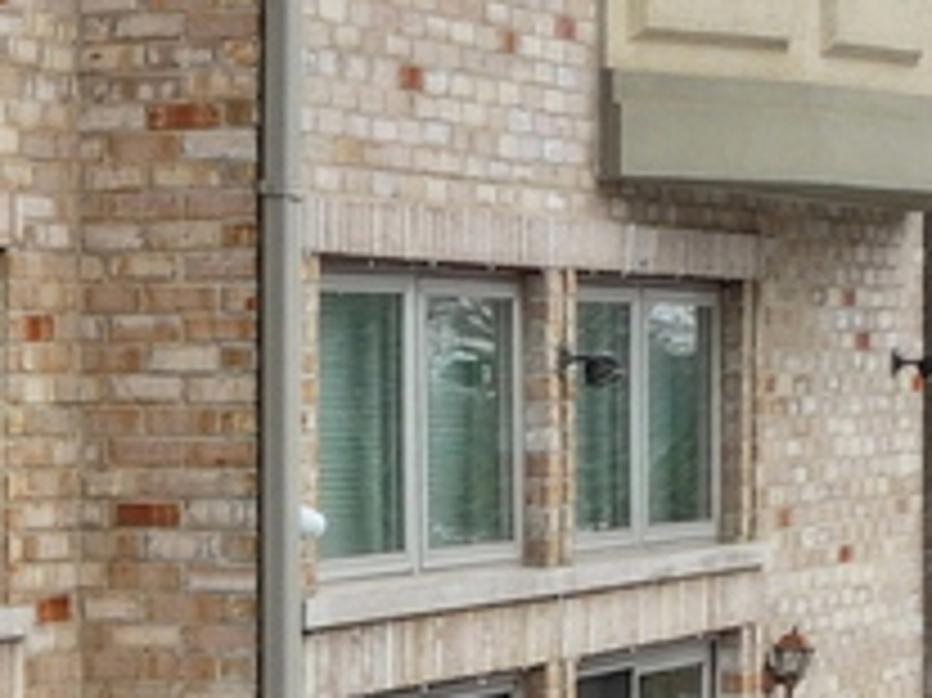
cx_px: -252
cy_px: 1765
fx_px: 4494
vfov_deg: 8.1
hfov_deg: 11.6
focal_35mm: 167
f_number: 2.8
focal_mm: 12.3
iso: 110
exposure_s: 1/30
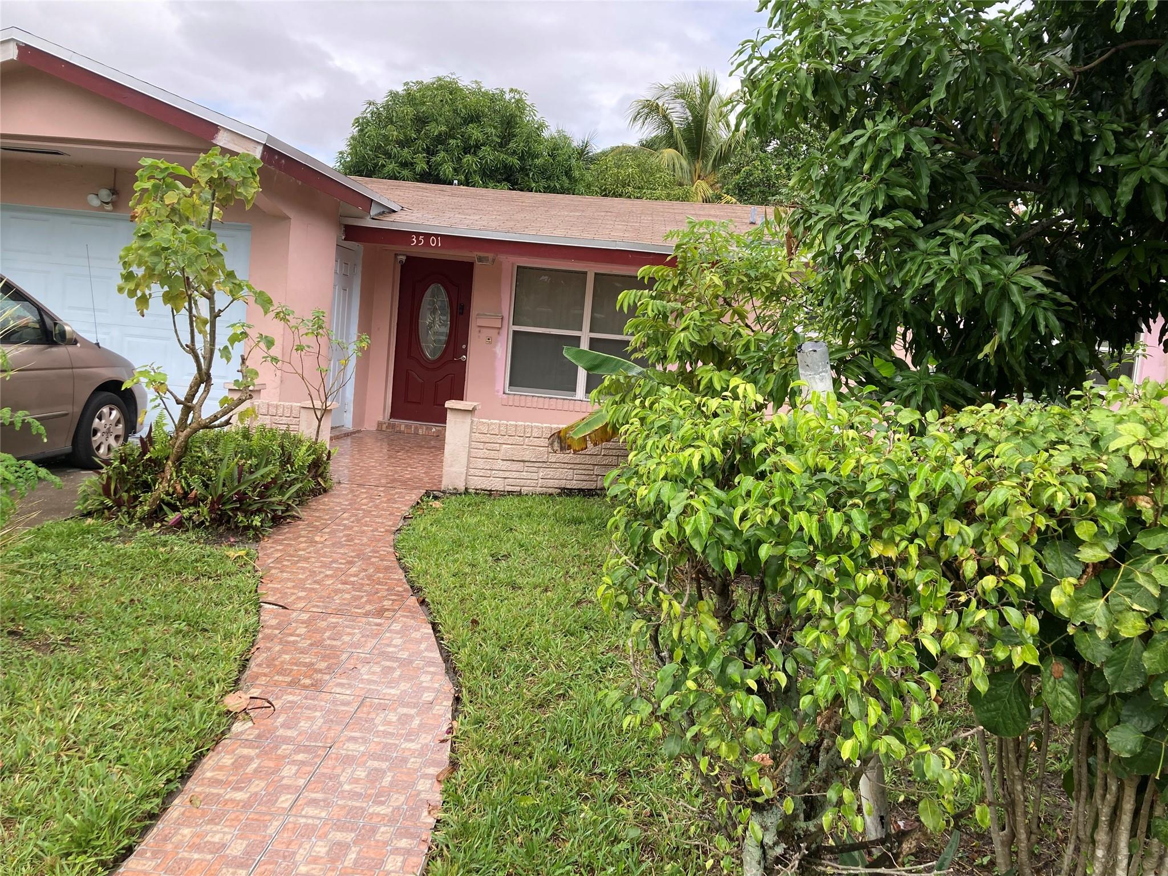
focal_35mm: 28
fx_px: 945
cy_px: 438
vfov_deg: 49.7
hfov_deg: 63.4
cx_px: 584
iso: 20
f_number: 1.8
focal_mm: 3.99
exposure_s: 1/510
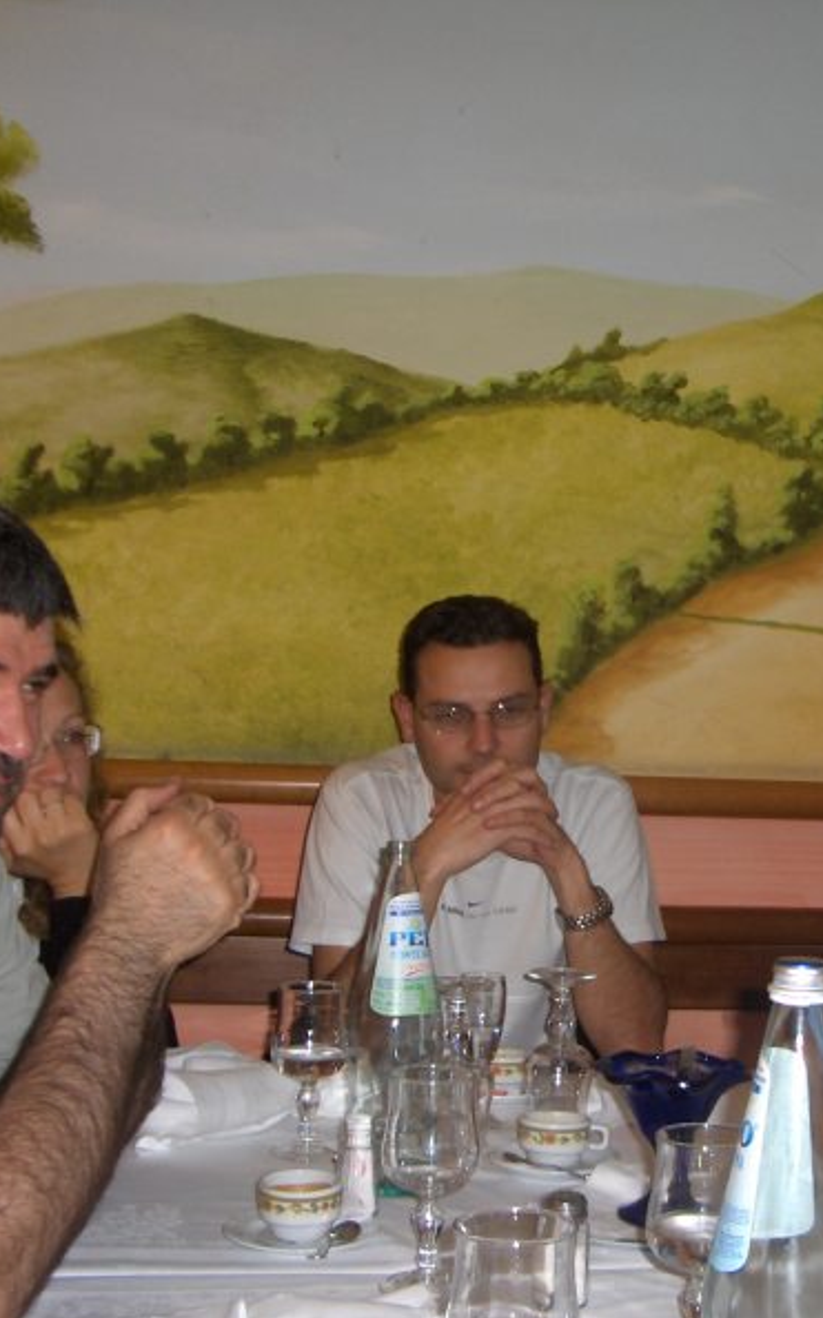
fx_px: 1795
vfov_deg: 40.3
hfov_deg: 25.3
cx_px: 668
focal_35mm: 50
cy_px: 661
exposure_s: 1/60
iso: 100
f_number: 2.6
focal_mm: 5.8
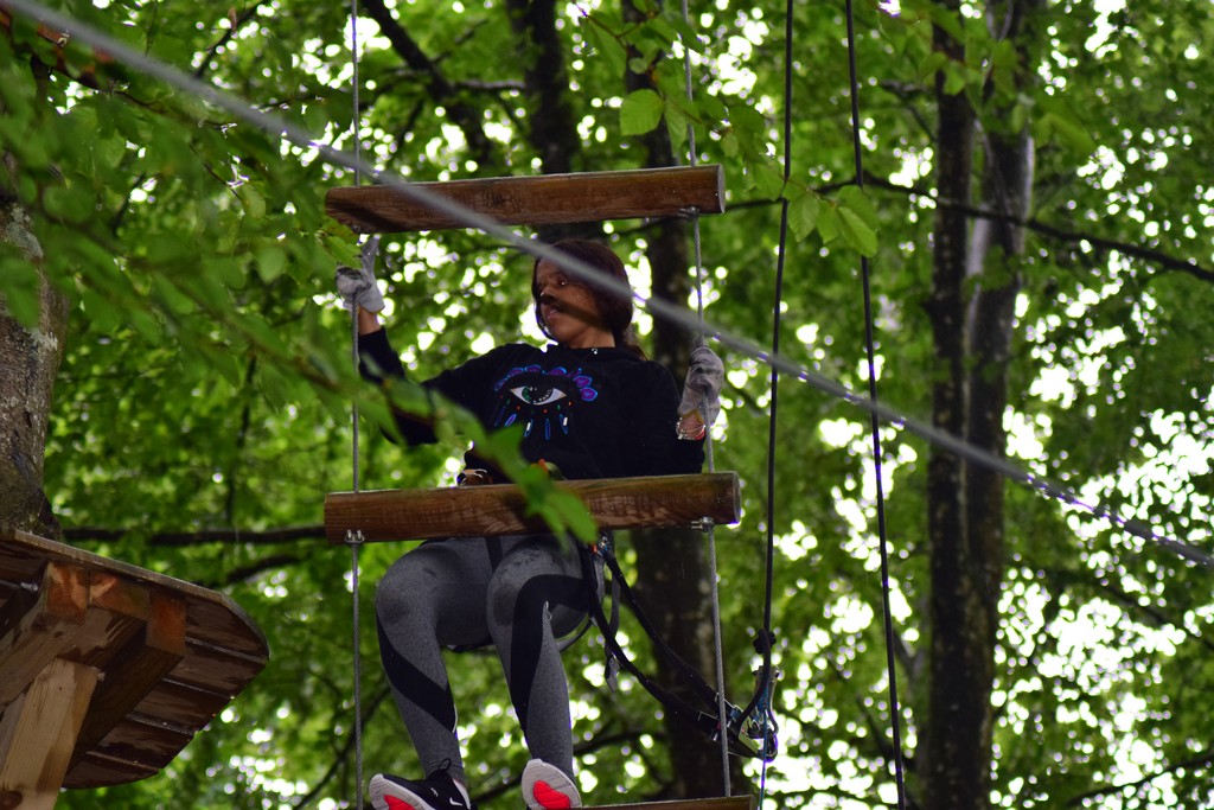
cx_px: 607
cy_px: 405
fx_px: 6070
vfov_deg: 7.6
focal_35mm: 180
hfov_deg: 11.4
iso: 560
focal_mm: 120
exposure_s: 1/200
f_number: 4.2
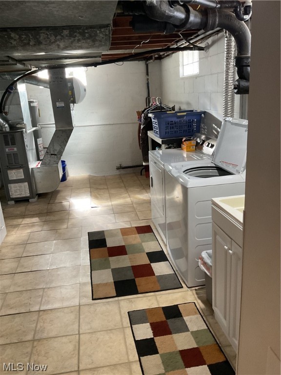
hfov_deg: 48.2
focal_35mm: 29
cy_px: 188
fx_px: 314
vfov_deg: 61.7
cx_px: 140
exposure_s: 1/60
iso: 160
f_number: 1.8
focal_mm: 3
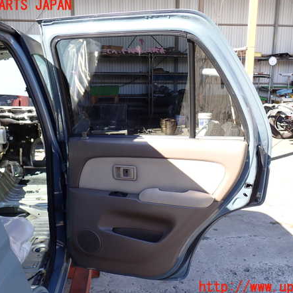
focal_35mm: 36
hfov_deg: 46.0
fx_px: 345
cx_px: 150
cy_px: 146
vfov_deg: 46.0
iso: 100
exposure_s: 1/160
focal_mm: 5.4
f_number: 3.2
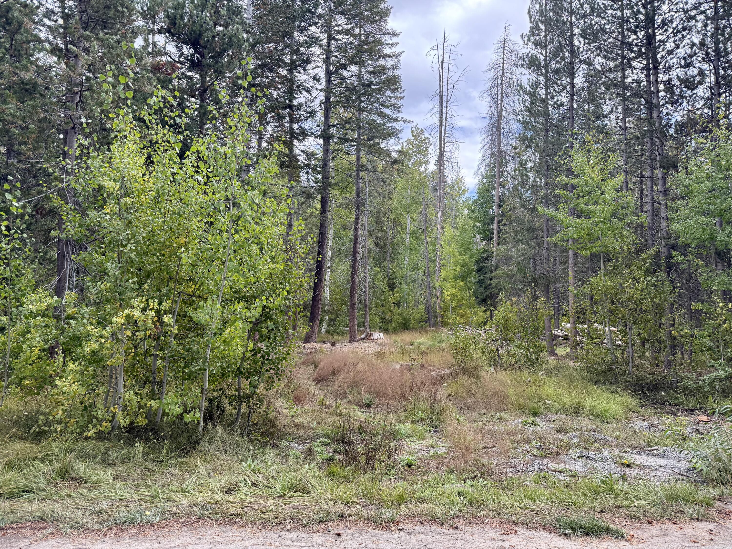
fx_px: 508
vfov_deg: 56.8
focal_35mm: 24
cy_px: 274
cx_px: 366
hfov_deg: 71.6
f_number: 1.78
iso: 100
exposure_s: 1/715
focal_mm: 6.76
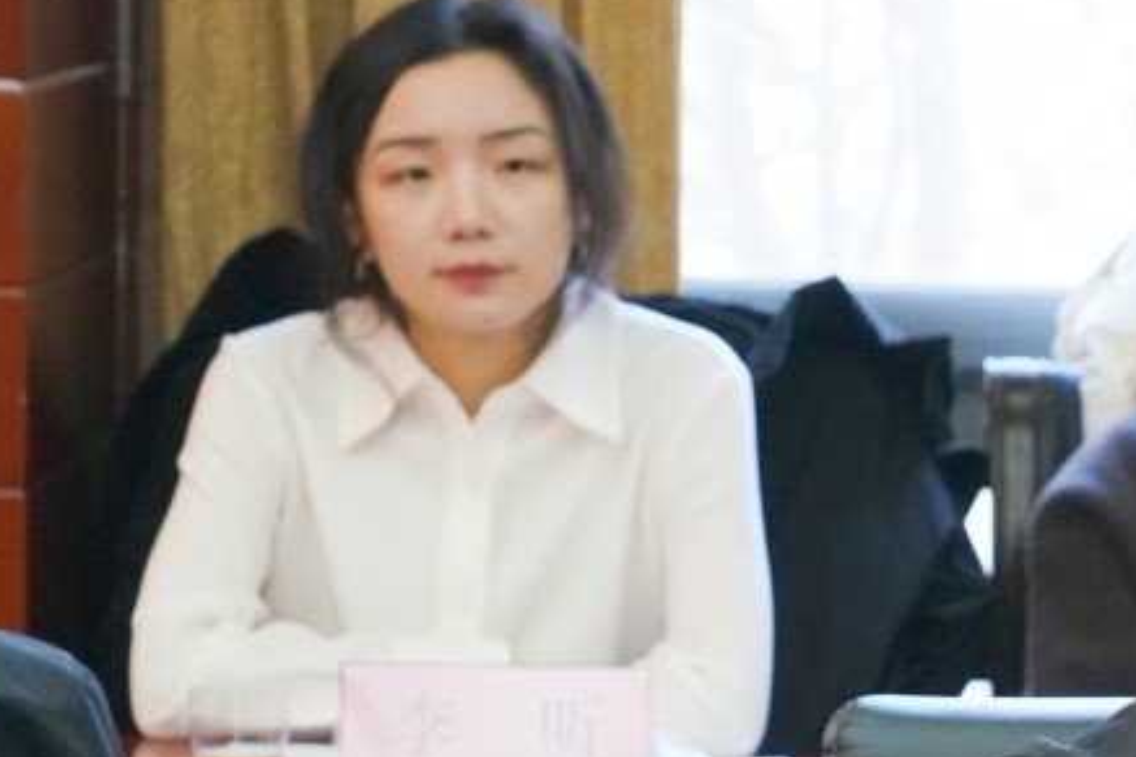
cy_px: 939
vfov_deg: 7.8
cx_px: 1482
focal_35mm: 173
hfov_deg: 11.6
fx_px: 5457
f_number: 7.1
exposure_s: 1/100
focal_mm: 63
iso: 4000
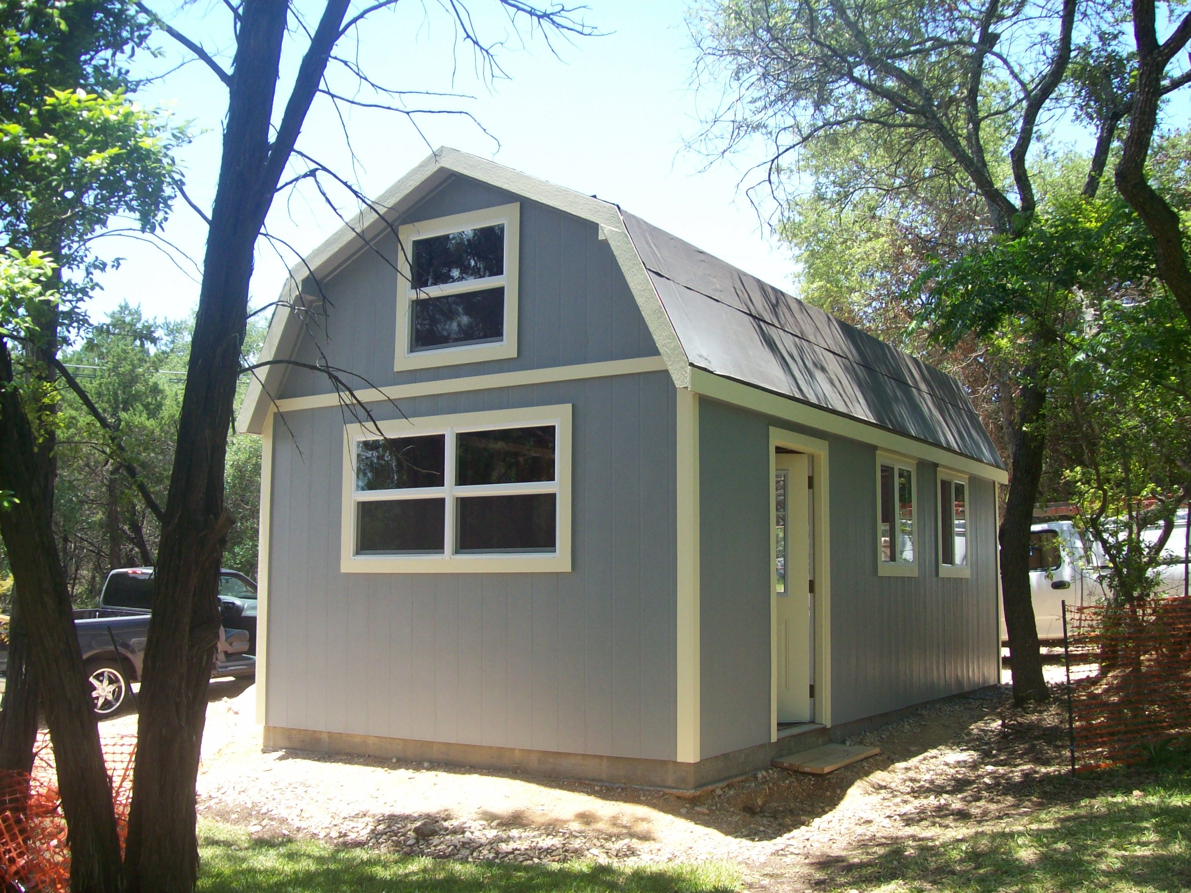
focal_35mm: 36
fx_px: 1238
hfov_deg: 51.4
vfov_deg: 39.6
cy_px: 446
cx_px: 596
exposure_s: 1/355
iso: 80
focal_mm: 6
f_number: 2.7
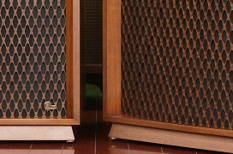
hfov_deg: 12.0
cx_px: 117
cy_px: 59
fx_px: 1104
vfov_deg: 8.0
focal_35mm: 171
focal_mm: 50
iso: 3200
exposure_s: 1/60
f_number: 7.1
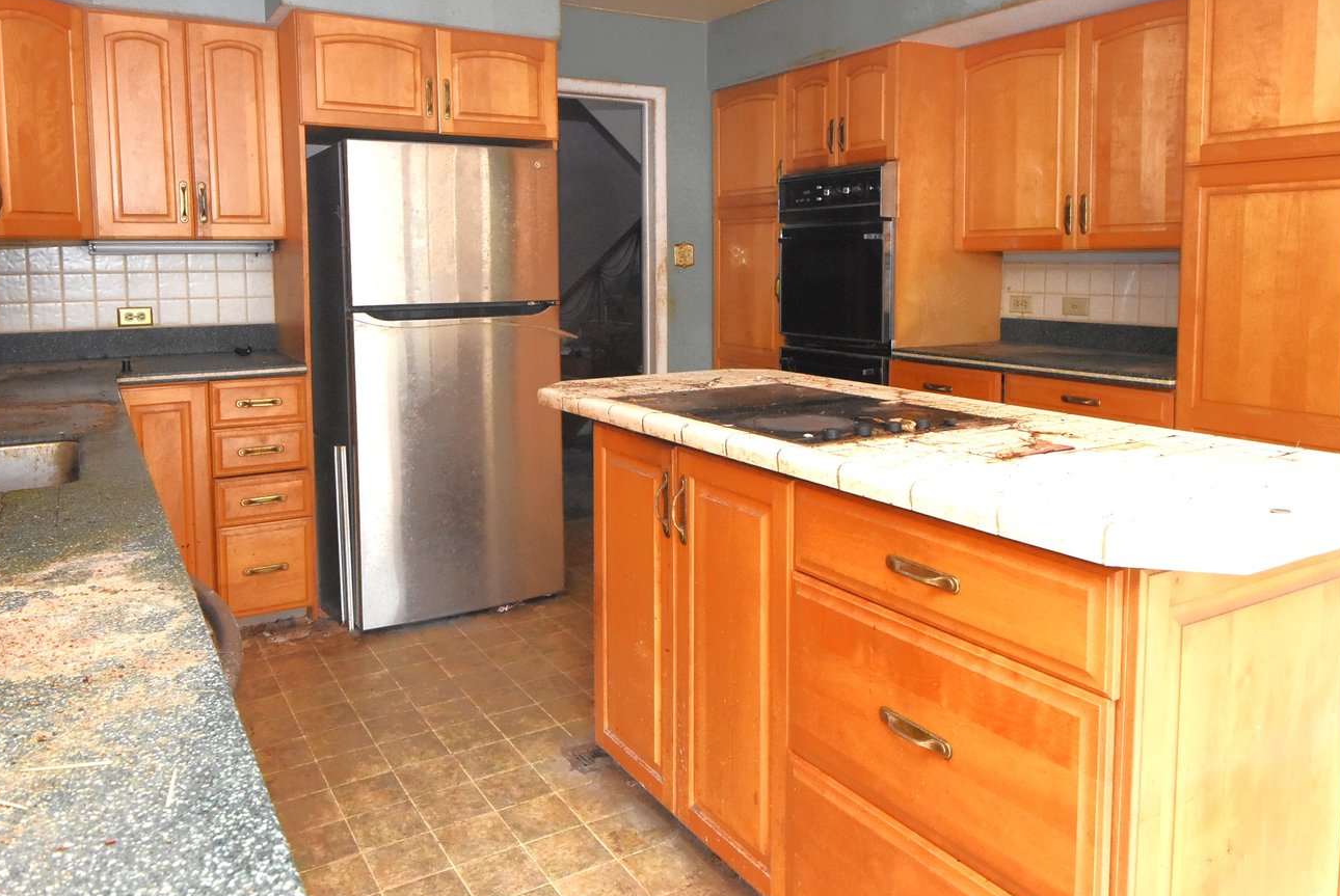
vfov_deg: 50.8
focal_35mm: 25
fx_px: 931
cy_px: 331
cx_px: 654
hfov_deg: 71.4
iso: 3200
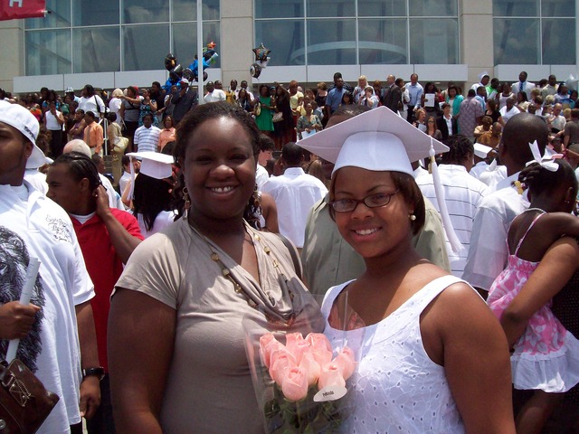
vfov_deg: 39.7
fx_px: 602
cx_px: 290
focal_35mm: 36
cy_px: 217
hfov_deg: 51.4
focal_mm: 6
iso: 200
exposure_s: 1/1401
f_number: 4.8
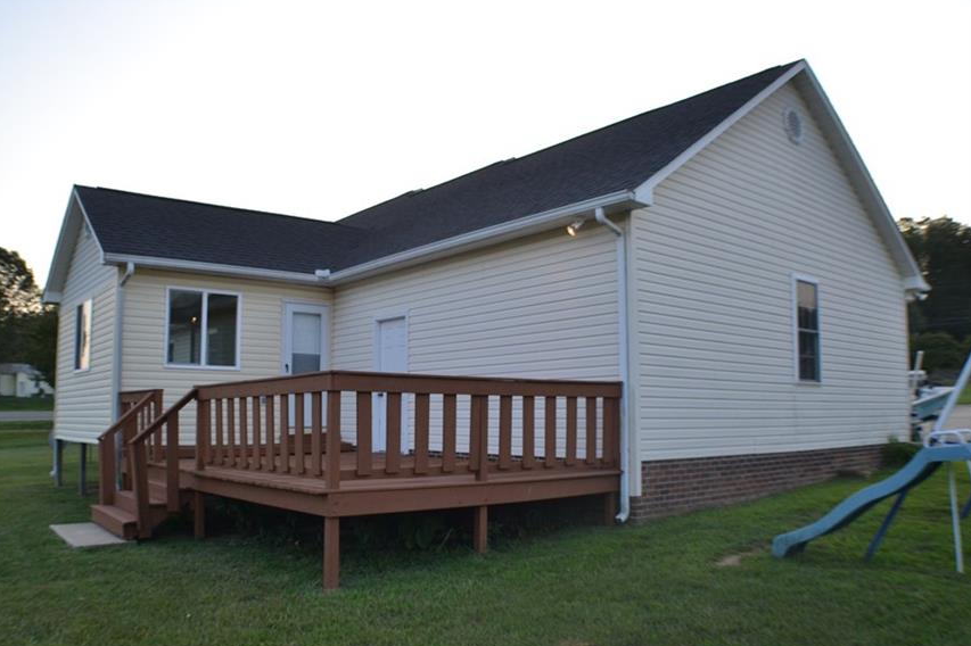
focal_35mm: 36
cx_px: 395
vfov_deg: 36.8
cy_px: 340
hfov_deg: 52.8
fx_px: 971
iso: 400
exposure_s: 1/640
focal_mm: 20
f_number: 3.8
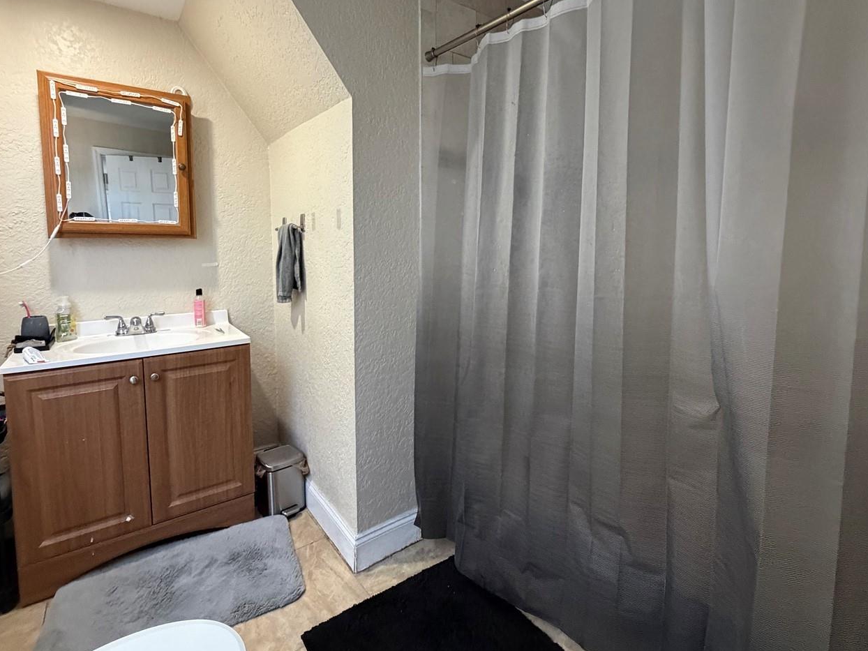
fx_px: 451
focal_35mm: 18
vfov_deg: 71.2
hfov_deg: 87.7
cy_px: 279
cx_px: 442
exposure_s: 1/60
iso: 640
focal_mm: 2.22
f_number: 2.2
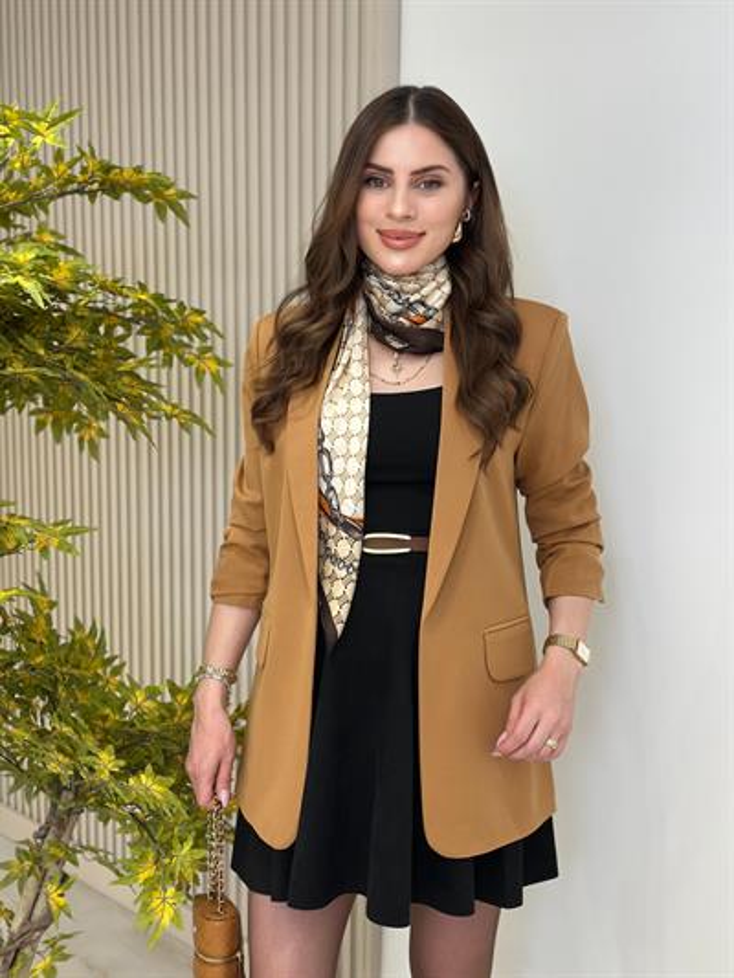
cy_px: 489
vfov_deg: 39.6
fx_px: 1357
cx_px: 367
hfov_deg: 30.3
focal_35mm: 48
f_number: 1.78
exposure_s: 1/100
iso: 64
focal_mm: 6.86
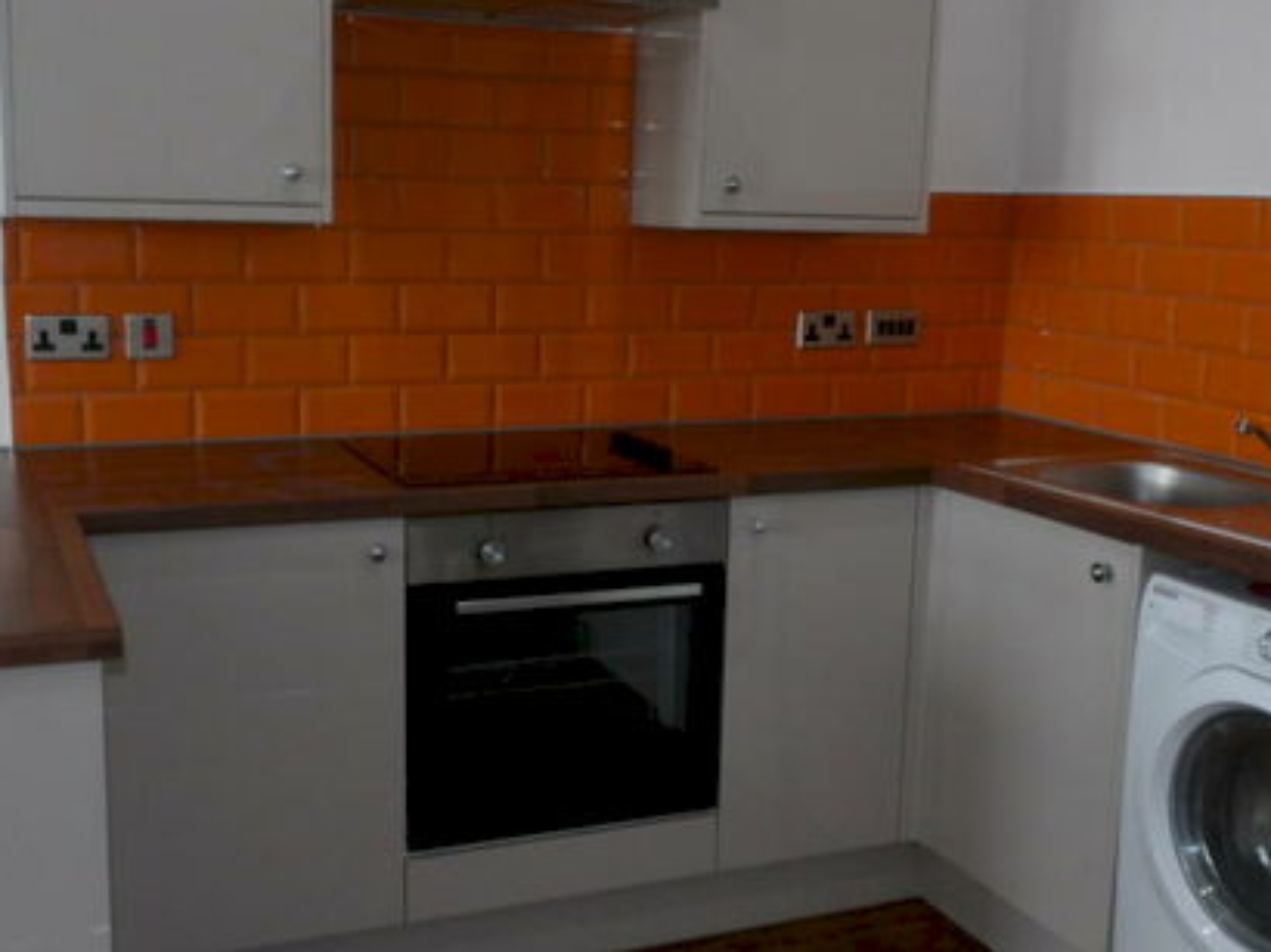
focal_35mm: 41
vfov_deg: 35.1
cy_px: 479
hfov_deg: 45.8
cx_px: 601
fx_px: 1505
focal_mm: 4.3
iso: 200
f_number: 4.1
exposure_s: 1/15
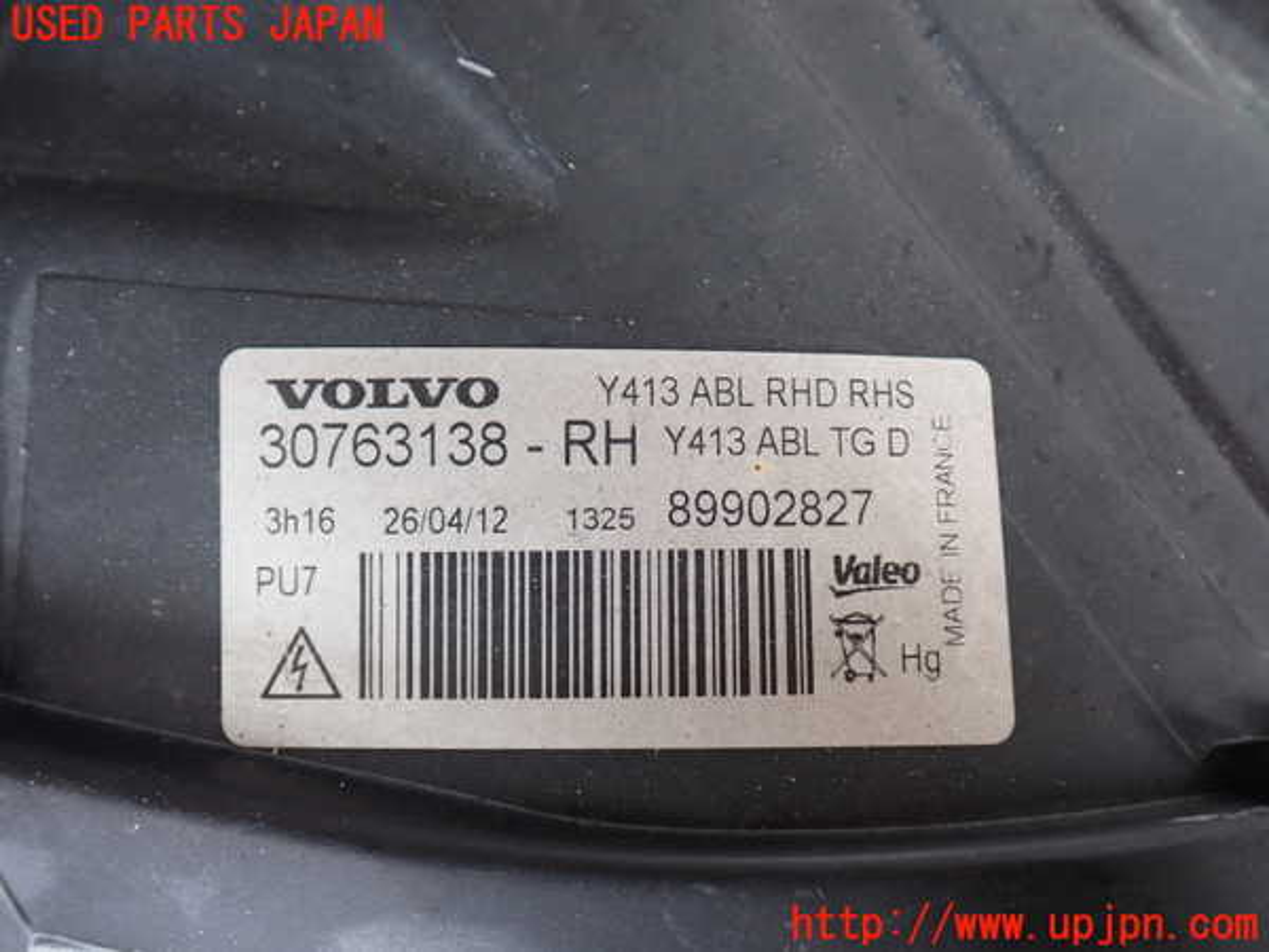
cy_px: 476
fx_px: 1320
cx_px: 634
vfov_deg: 39.7
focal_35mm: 36
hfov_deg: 51.4
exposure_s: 1/40
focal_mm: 6.37
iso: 250
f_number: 2.5
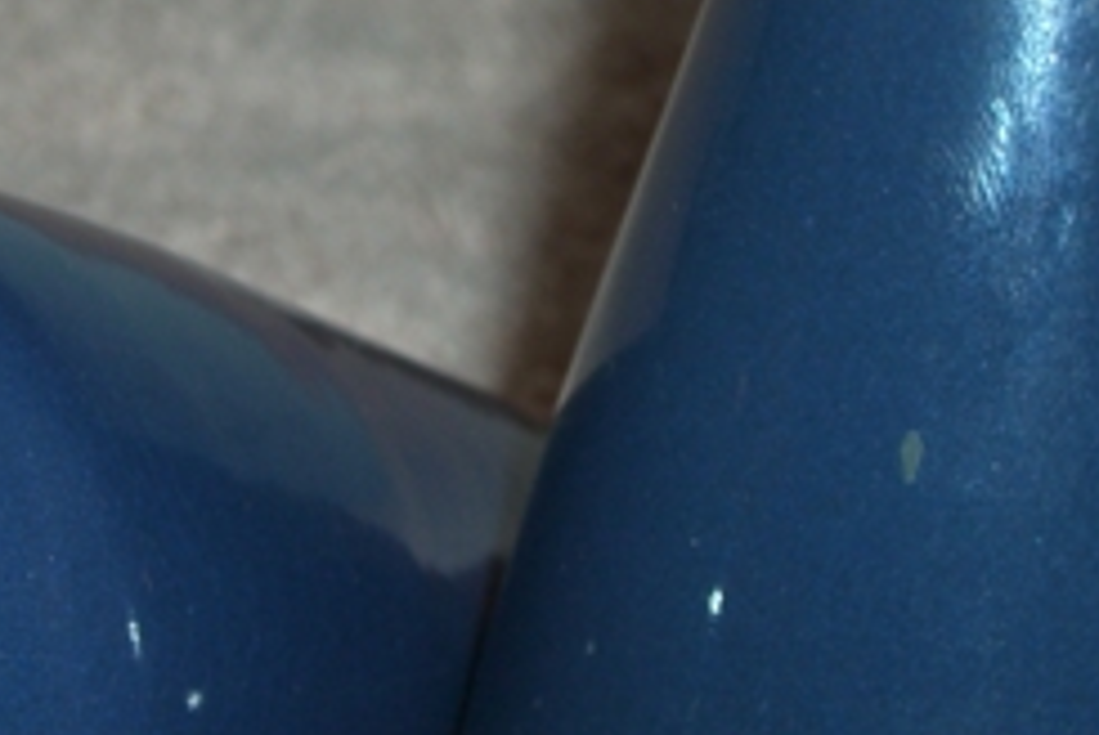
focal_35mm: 179
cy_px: 390
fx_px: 5471
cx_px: 341
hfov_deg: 11.5
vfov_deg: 7.7
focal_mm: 13.7
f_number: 7.6
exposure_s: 1/30
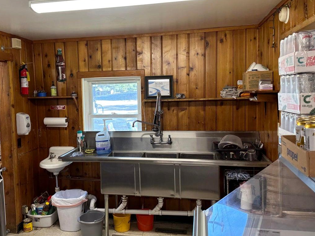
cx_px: 128
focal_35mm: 32
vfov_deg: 44.2
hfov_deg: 56.4
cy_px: 116
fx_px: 291
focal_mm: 6.86
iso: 125
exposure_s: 1/60
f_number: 1.78
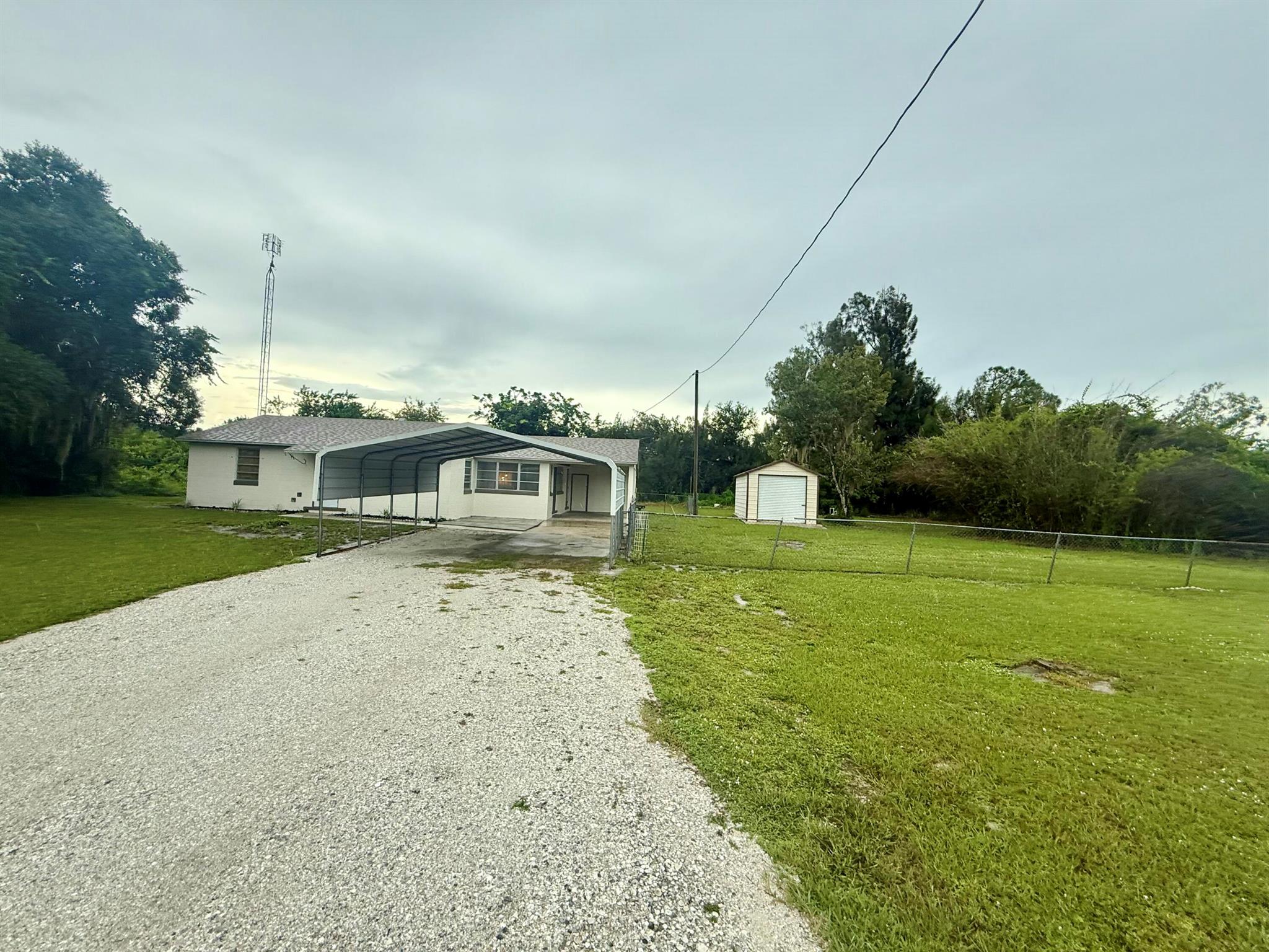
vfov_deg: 85.7
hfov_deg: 102.1
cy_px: 476
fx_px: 513
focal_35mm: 14
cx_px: 634
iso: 64
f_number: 2.2
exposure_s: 1/535
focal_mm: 2.22
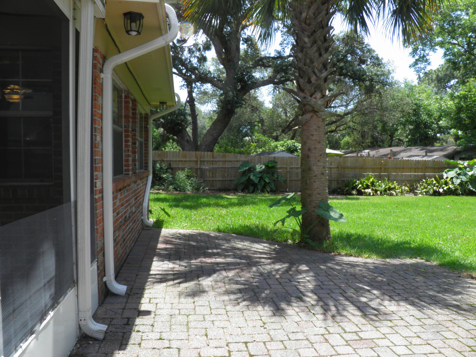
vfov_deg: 49.7
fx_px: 385
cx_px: 238
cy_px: 178
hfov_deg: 63.4
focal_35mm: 28
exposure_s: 1/100
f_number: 5.7
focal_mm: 4.9
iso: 50
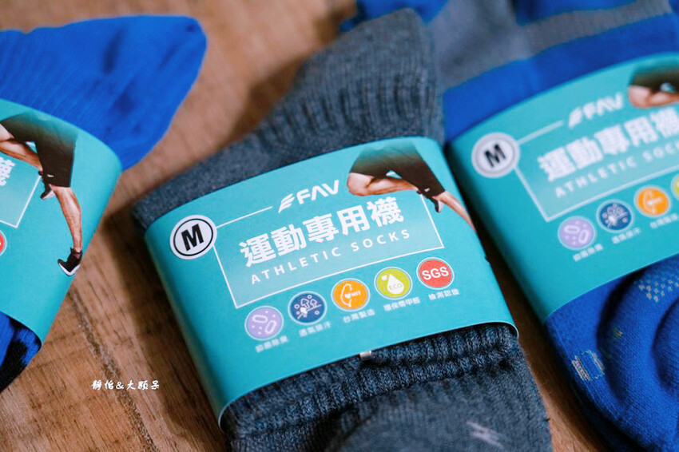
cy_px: 226
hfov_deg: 19.5
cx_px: 340
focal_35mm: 105
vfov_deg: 13.0
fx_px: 1980
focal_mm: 105
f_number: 4
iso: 1250
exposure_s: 1/125
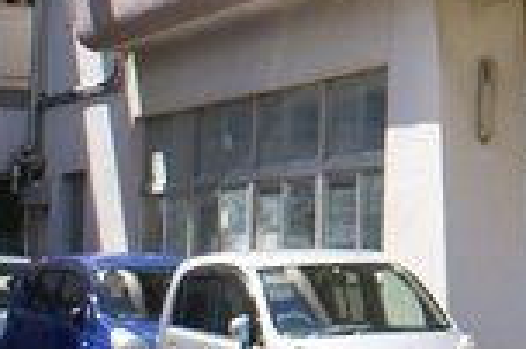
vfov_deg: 9.4
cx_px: 869
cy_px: -150
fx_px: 2073
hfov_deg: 13.4
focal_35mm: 142
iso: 100
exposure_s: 1/100
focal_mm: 18
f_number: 10
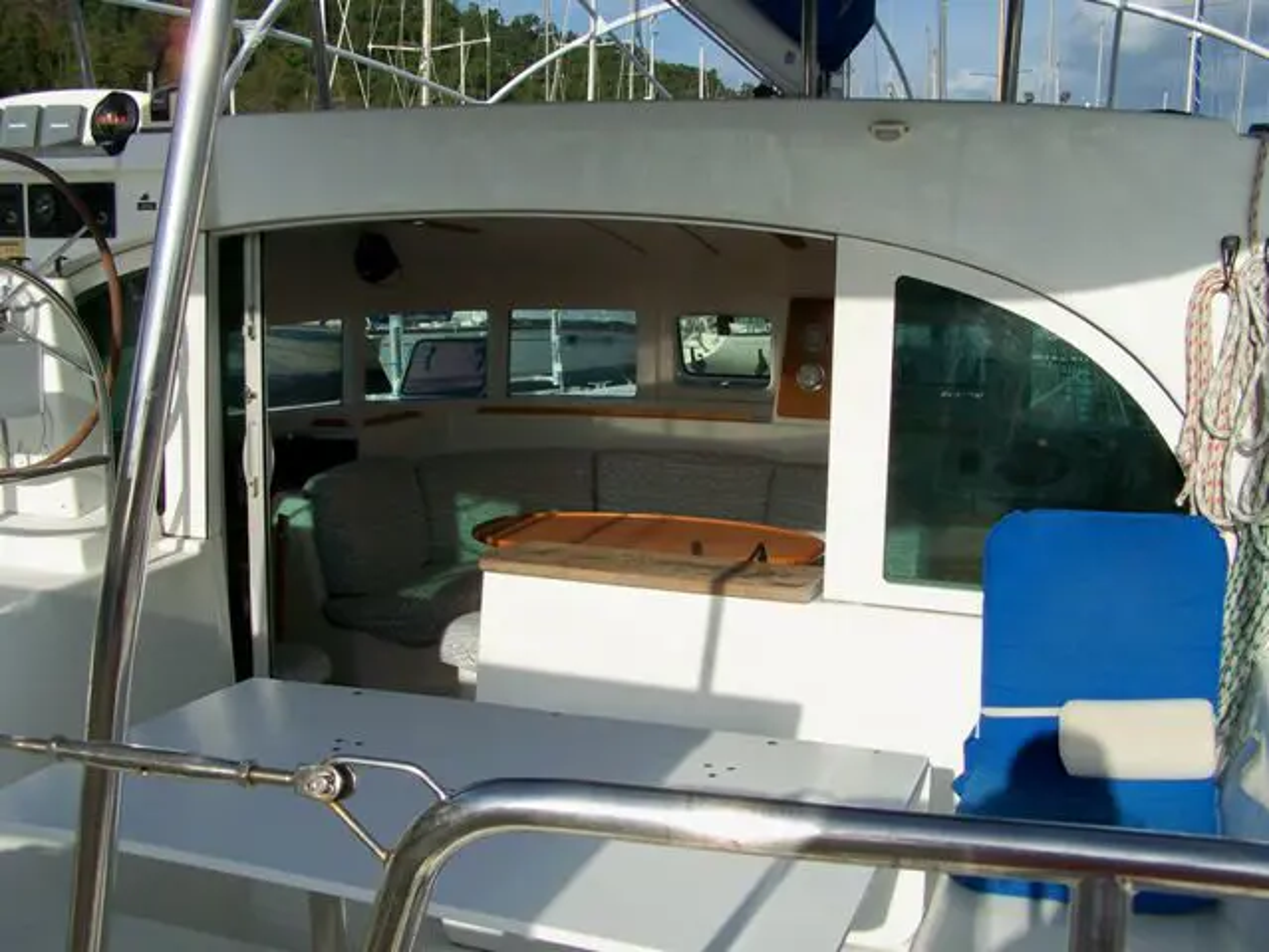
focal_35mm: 38
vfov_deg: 37.8
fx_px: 1394
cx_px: 634
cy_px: 476
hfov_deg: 49.0
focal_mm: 6.3
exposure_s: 1/800
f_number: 5.6
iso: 80
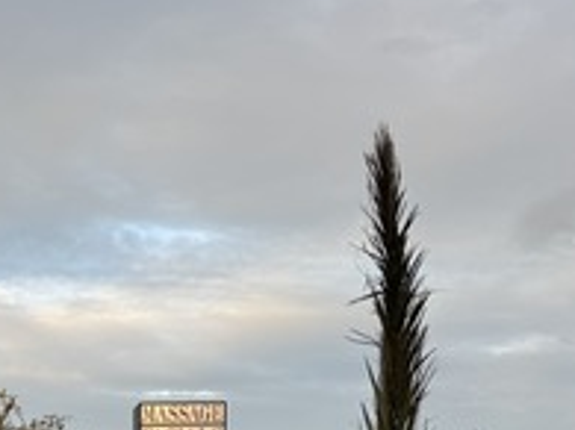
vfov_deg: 19.4
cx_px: -112
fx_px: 1145
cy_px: 583
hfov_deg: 25.4
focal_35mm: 69
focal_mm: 6.76
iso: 80
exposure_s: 1/372
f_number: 1.78
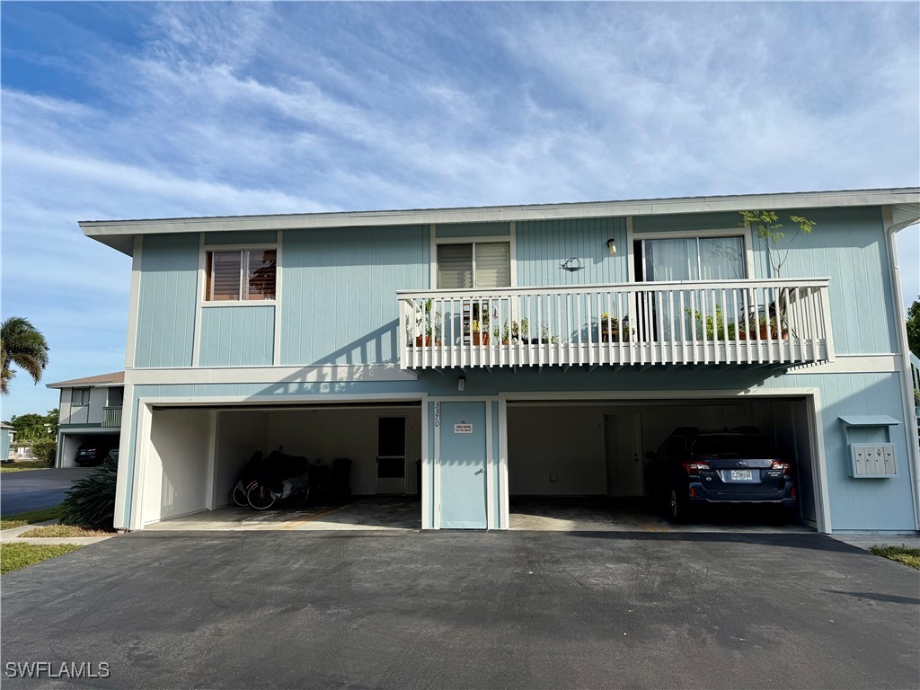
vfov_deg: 56.8
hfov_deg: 71.6
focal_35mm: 24
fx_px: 638
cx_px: 460
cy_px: 345
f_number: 1.78
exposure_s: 1/4405
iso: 80
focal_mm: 6.76
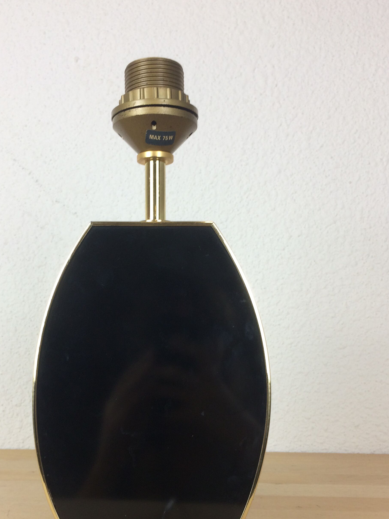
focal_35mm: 39
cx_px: 156
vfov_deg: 47.1
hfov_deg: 36.7
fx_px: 584
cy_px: 344
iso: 40
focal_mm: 4.15
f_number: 2.2
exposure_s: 1/50
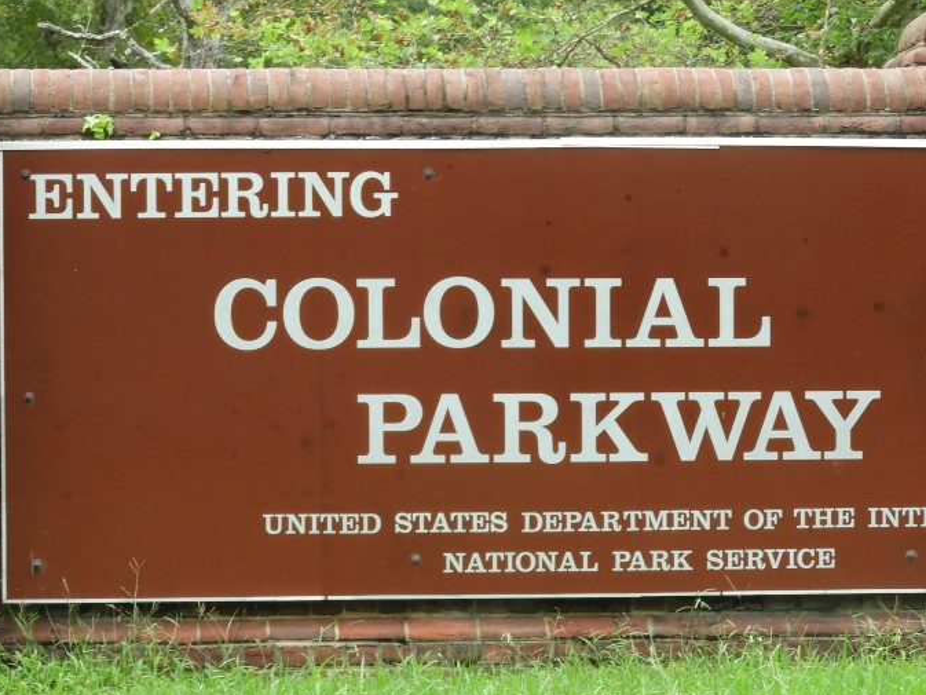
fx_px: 3719
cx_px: 356
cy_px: 409
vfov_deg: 10.7
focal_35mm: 139
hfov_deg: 14.2
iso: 100
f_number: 4.2
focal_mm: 11.6
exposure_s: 1/80
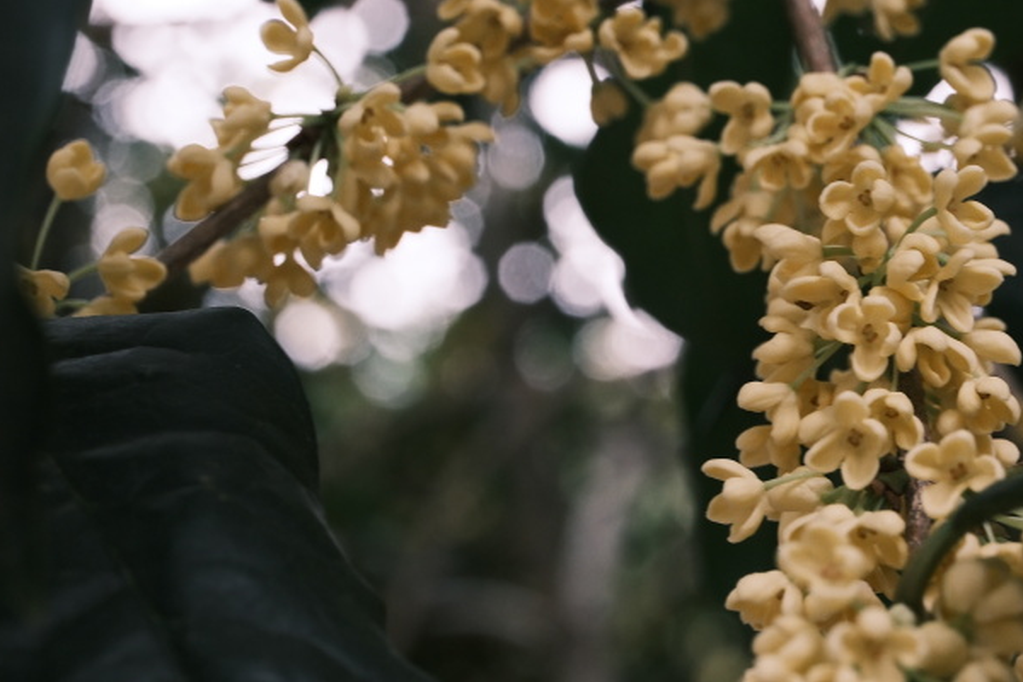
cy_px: 327
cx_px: 808
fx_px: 2557
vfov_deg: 15.2
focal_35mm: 90
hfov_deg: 22.3
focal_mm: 30
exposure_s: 1/45
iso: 640
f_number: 5.6
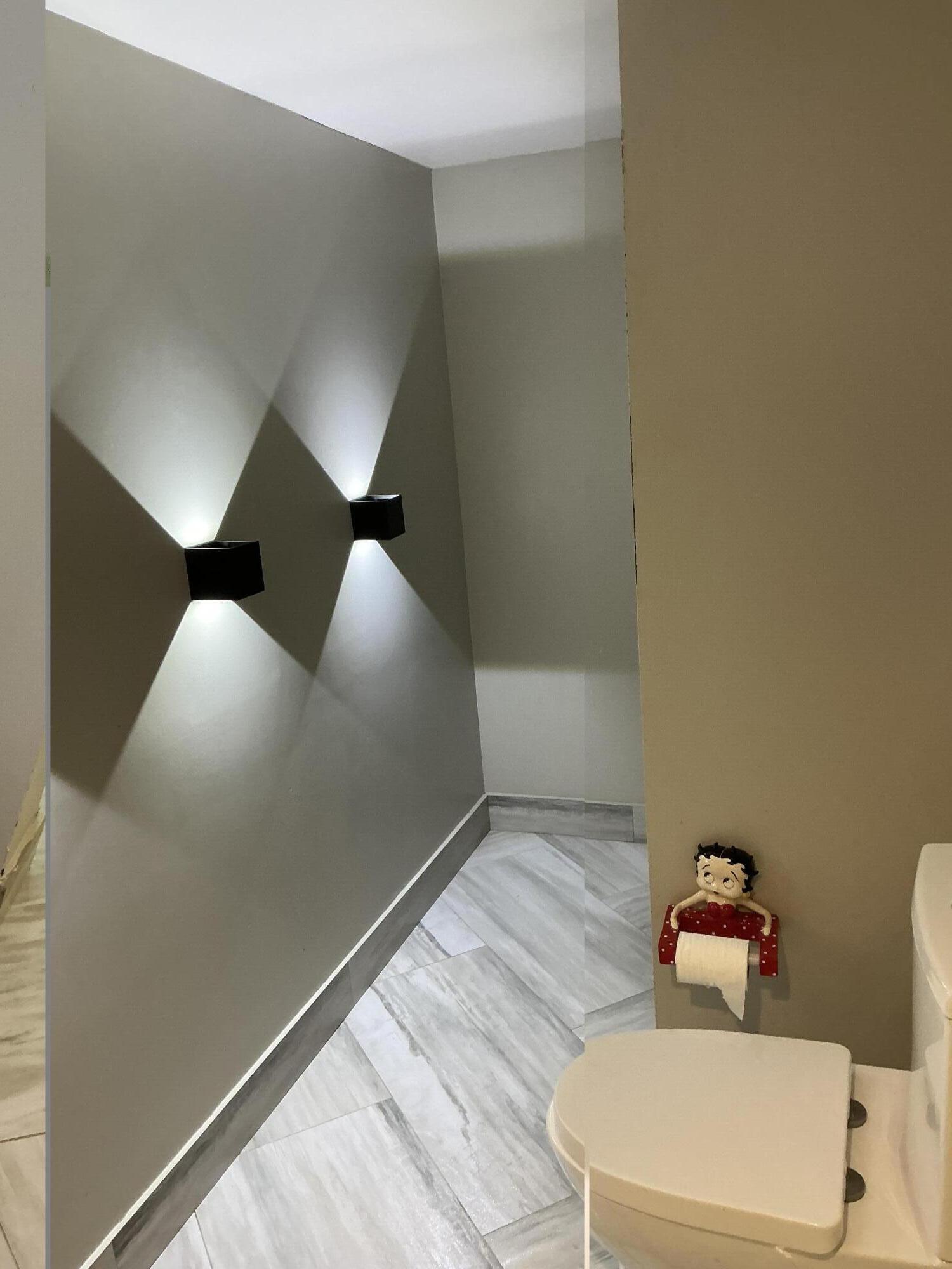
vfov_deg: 63.4
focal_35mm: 28
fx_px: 1027
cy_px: 634
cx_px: 476
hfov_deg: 49.7
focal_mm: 3
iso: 100
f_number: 1.8
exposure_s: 1/60
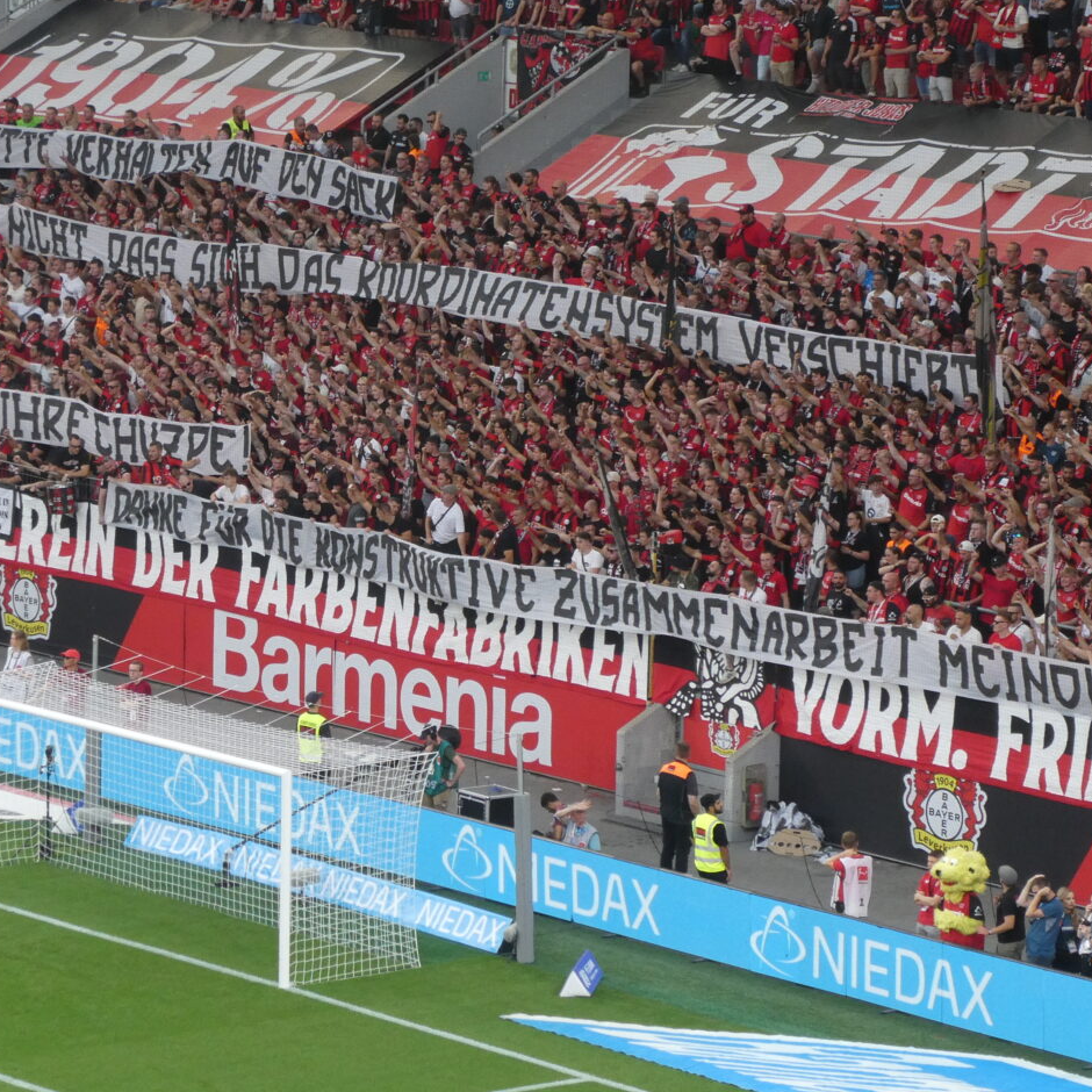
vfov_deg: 8.6
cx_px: 264
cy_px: 507
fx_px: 7245
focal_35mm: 203
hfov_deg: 8.6
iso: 250
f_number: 5.3
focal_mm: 24.2
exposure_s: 1/80
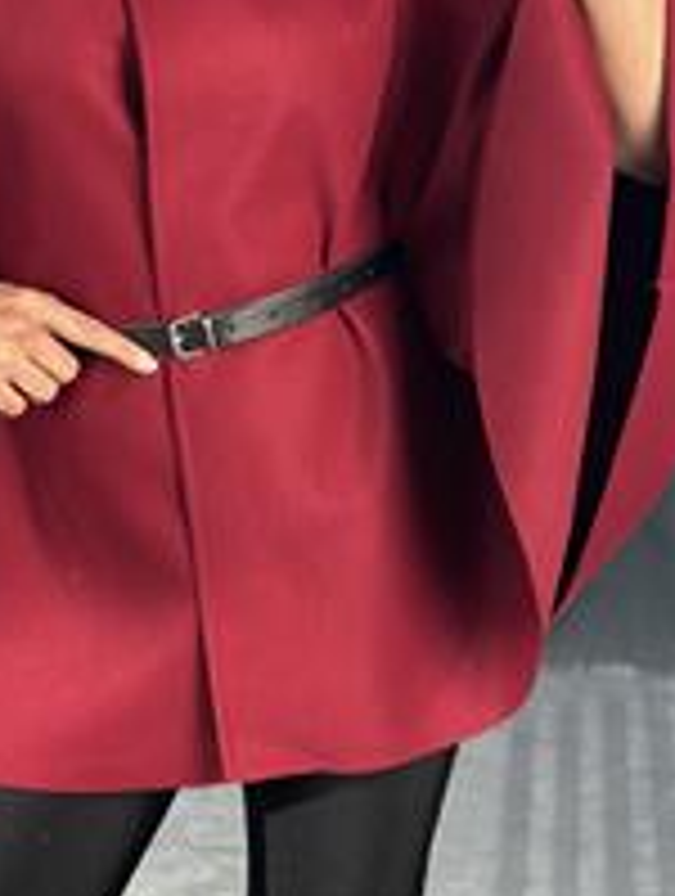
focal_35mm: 122
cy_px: 189
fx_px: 3162
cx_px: 112
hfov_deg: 12.1
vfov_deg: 16.0
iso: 100
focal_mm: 6.86
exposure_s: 1/121
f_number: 1.78
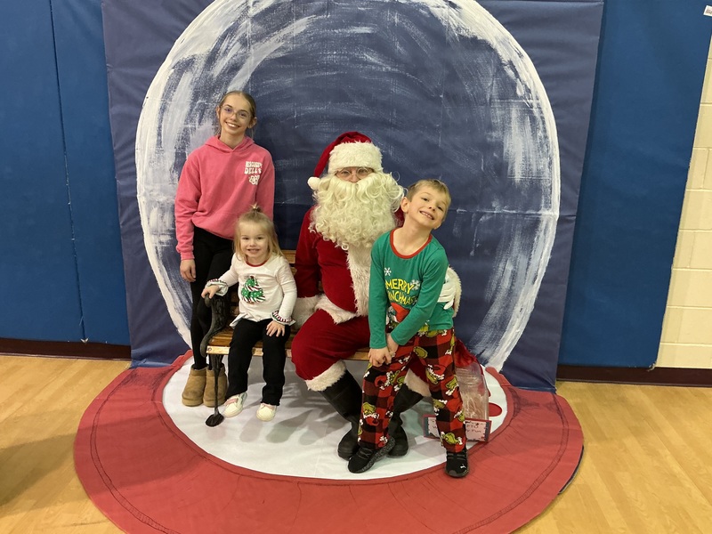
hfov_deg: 61.7
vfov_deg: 48.2
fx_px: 596
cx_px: 356
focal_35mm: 29
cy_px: 267
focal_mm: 3
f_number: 1.8
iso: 160
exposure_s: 1/60
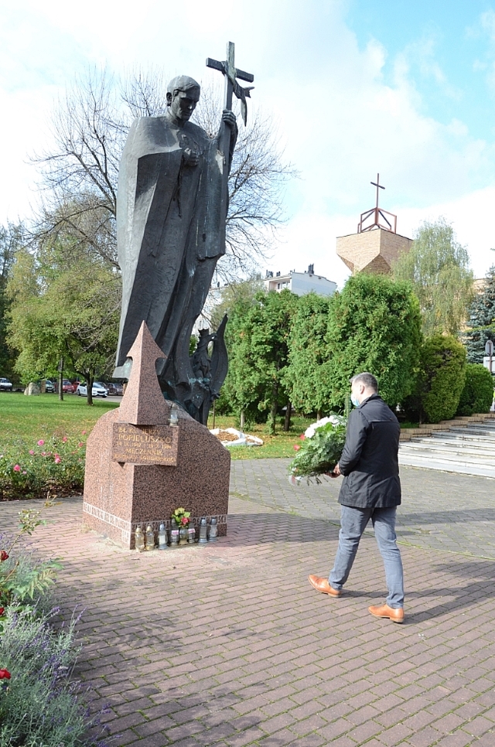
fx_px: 559
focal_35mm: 27
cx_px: 248
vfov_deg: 67.5
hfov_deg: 47.7
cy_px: 374
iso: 800
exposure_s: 1/320
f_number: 9
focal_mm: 18
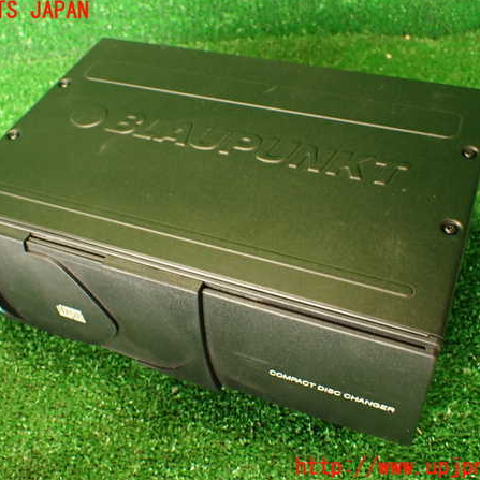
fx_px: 596
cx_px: 216
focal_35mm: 38
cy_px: 239
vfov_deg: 43.9
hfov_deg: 43.8
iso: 320
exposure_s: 1/30
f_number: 2.4
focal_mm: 5.79
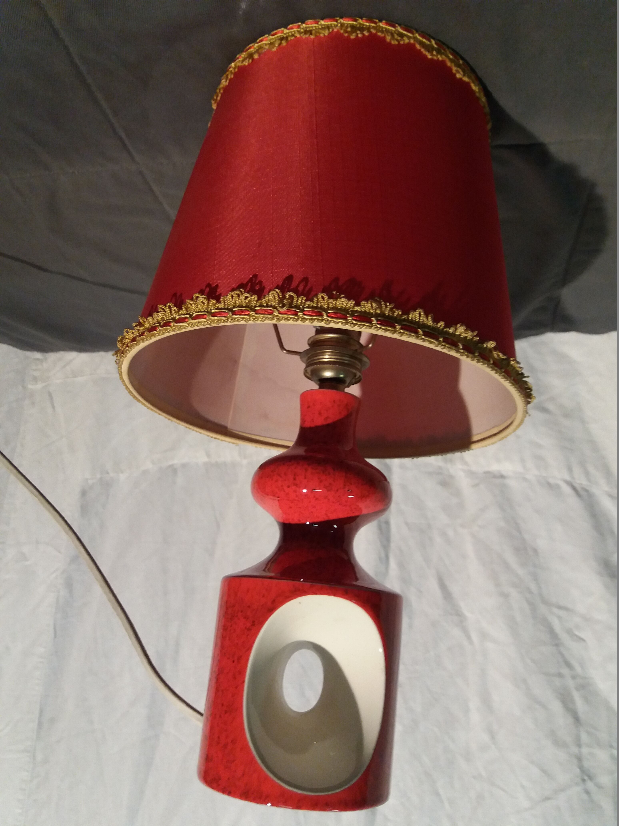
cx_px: 310
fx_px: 668
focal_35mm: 28
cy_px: 413
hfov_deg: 49.7
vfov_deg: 63.4
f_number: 1.9
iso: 160
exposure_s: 1/25
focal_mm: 3.7
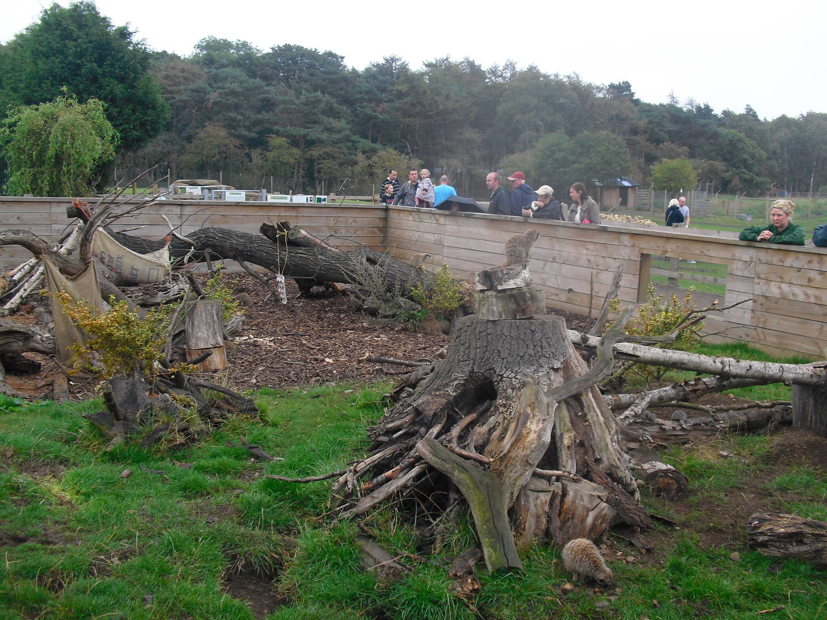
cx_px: 414
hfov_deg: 51.4
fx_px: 860
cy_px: 310
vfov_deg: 39.7
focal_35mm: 36
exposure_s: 1/125
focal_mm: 6.3
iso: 100
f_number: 3.1
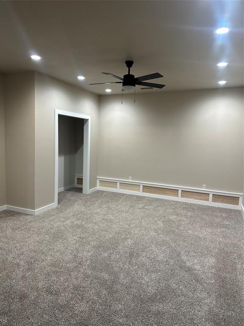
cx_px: 122
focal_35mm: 24
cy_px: 163
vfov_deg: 71.6
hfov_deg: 56.8
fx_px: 226
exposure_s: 1/120
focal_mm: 6.86
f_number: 1.78
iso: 200
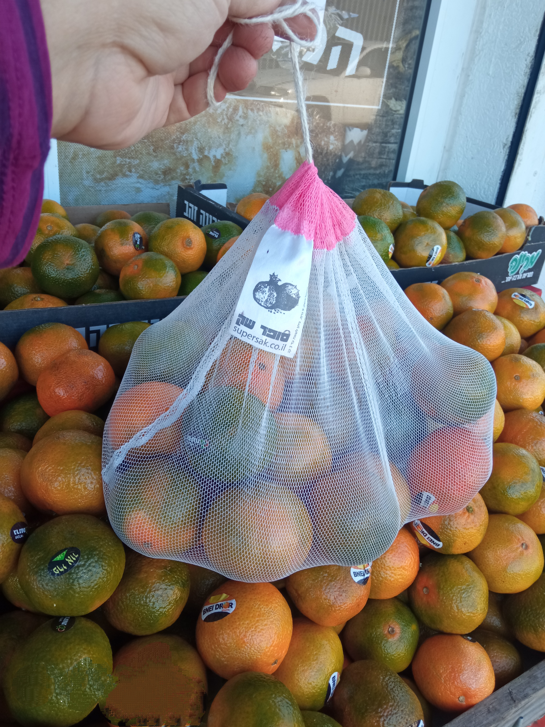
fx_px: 567
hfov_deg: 51.4
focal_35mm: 27
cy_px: 364
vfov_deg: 65.3
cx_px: 272
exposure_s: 1/113
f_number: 2.2
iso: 111
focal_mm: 3.79
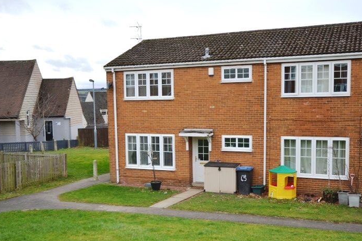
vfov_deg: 30.5
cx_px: 176
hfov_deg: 44.5
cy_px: 138
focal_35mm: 44
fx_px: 443
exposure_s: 1/125
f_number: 5.6
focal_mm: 20
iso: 250
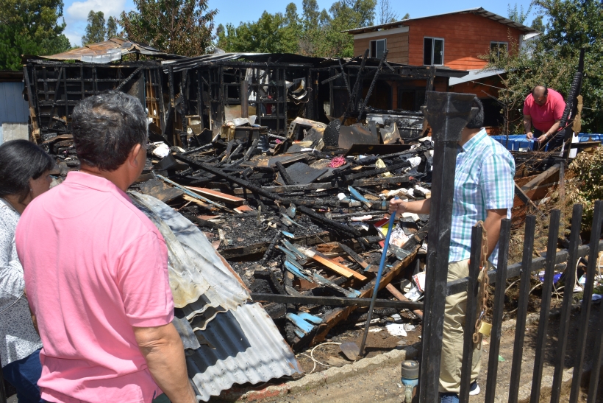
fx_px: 553
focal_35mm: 33
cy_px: 202
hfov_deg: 57.2
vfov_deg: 40.0
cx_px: 302
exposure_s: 1/200
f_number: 9
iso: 125
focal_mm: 22
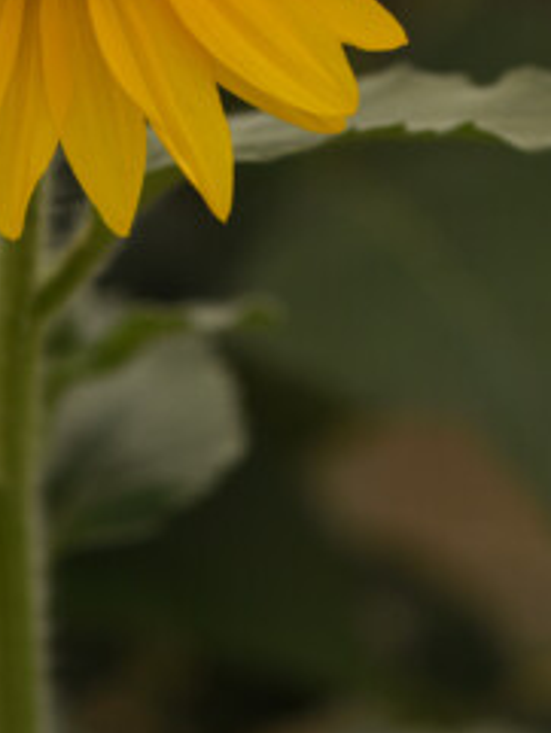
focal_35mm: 245
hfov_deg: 6.1
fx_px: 5195
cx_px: 58
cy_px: 21
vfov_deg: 8.0
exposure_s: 1/1250
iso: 400
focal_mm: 105
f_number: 5.6
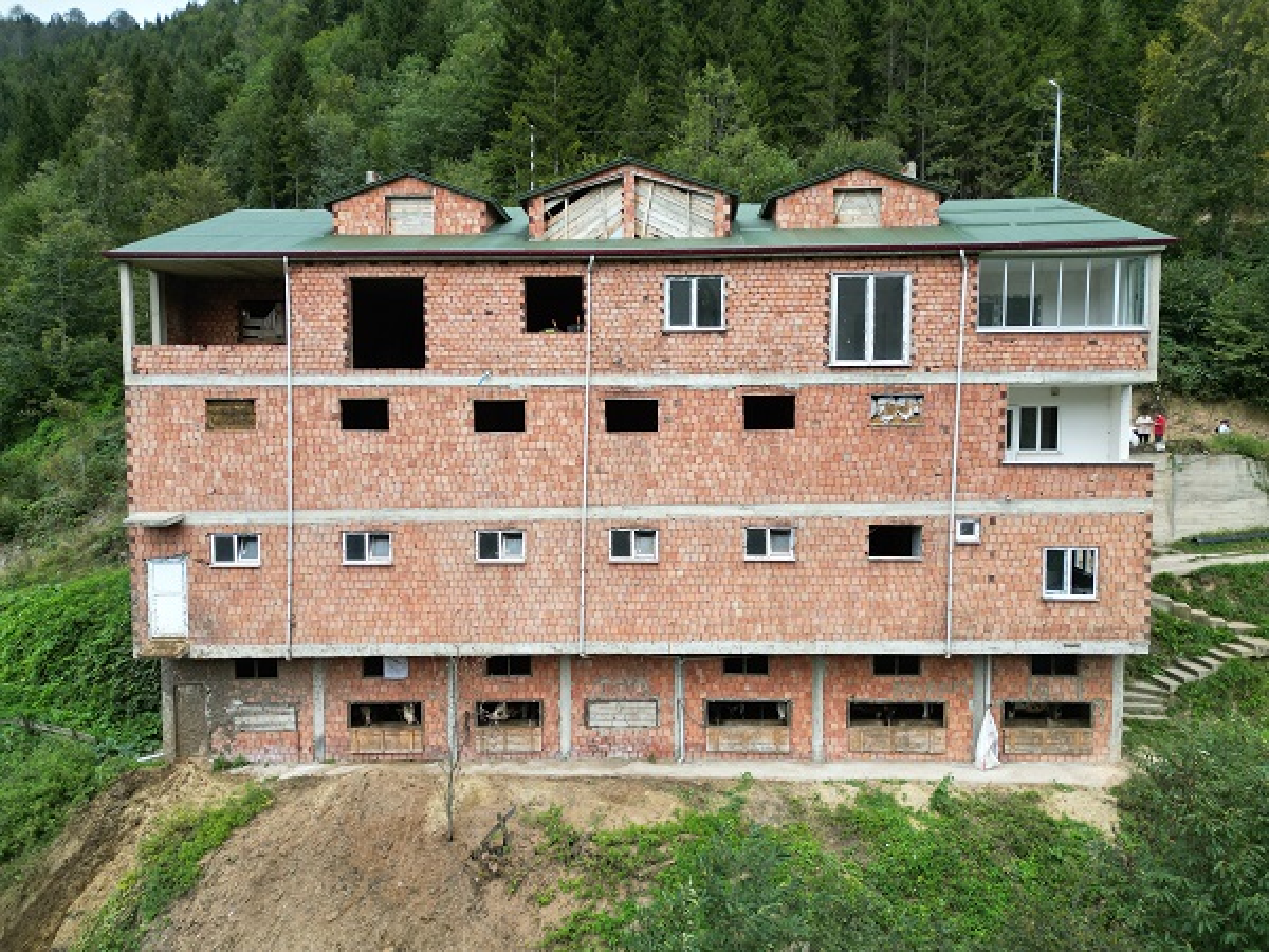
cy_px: 476
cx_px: 634
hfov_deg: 71.6
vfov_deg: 56.8
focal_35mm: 24
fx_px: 880
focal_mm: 6.72
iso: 120
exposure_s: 1/800
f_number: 1.7
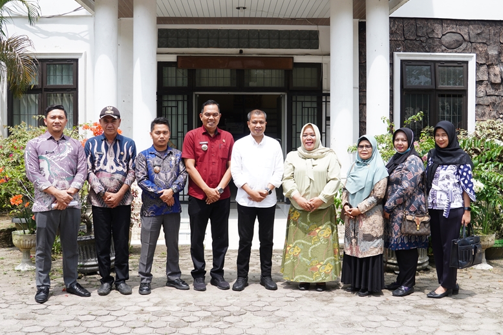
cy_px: 164
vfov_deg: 36.0
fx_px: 517
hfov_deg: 51.9
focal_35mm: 37
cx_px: 252
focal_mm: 24
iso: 125
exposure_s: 1/400
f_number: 4
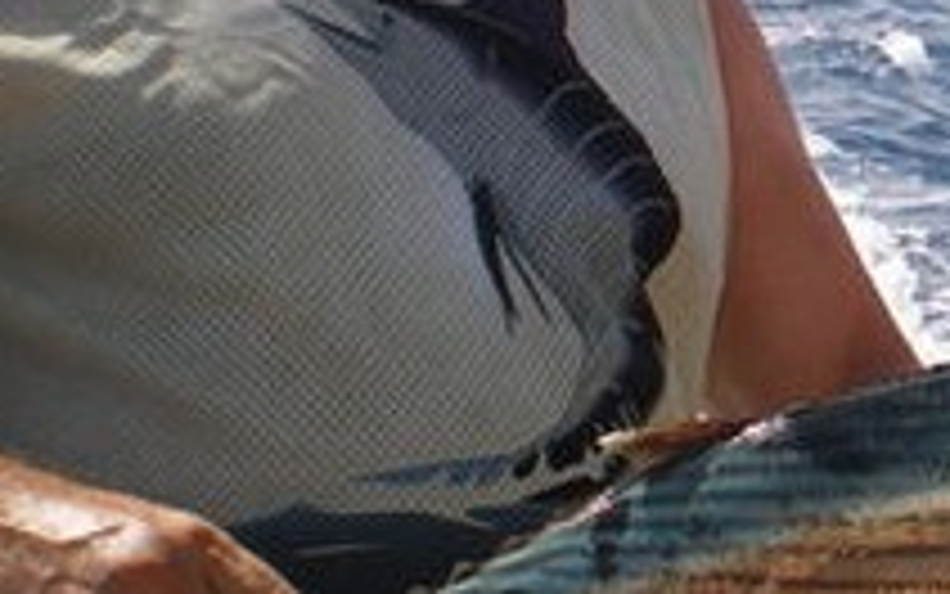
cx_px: 1315
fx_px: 2952
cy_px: 40
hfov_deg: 17.0
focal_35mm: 114
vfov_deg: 11.4
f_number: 4.6
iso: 50
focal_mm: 6.3
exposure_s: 1/500
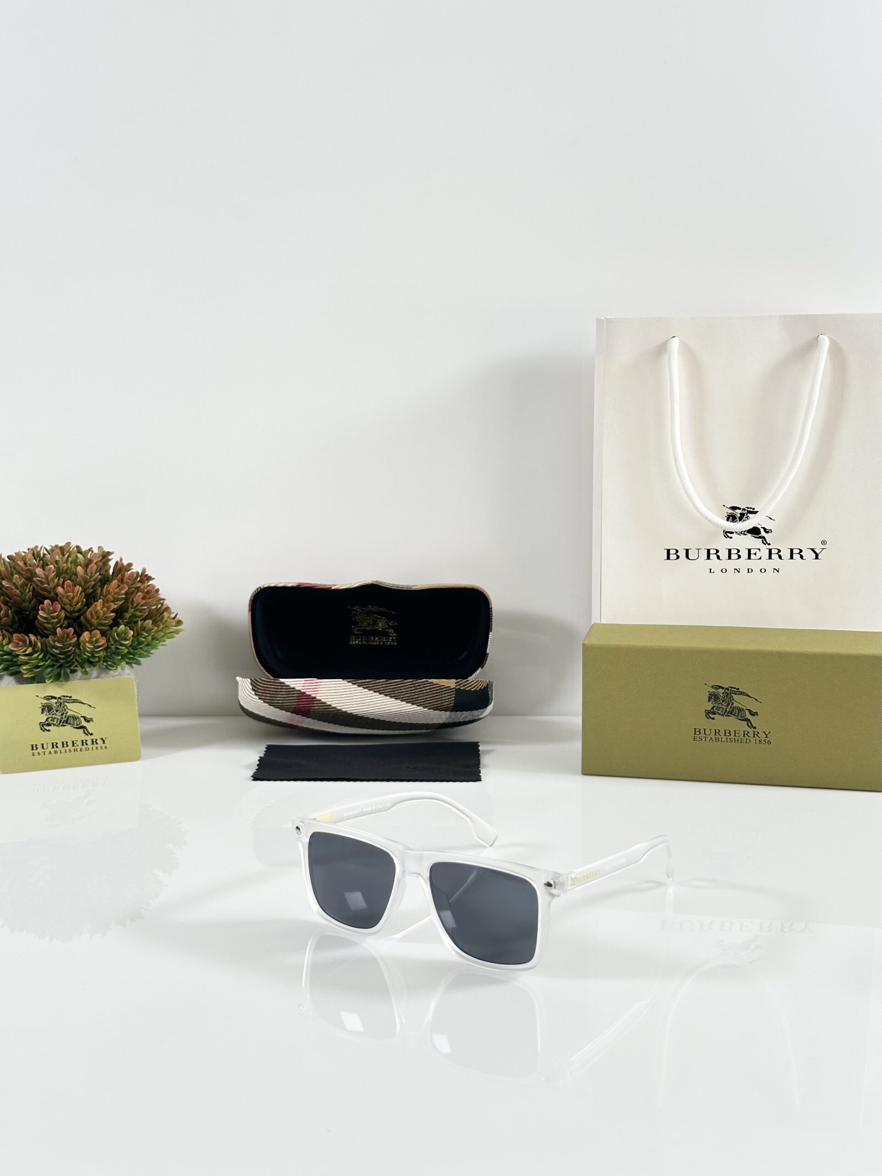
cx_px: 441
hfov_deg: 30.3
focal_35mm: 48
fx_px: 1631
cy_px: 588
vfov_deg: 39.7
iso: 80
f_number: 1.78
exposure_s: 1/112
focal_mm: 6.86
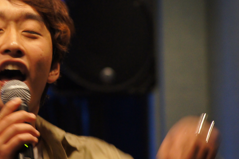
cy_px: 62
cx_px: 41
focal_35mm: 332
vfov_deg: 4.1
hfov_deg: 6.2
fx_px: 2202
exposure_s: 1/30
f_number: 4.5
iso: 1600
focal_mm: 110
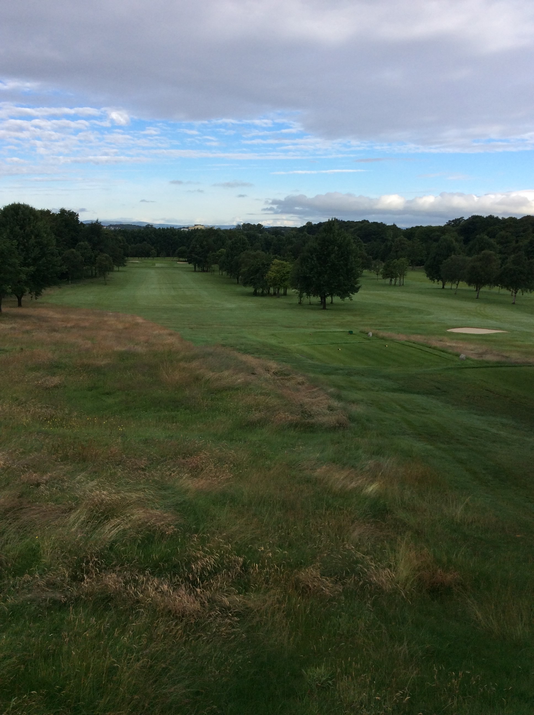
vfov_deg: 56.9
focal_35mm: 32
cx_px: 267
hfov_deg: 44.1
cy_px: 358
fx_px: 660
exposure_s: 1/1192
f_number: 2.4
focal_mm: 3.3
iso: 32
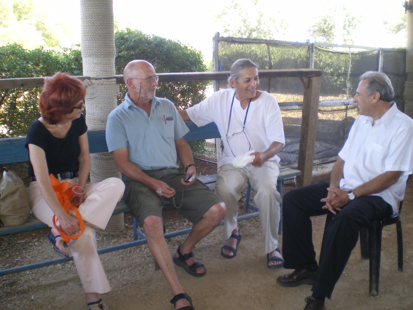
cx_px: 206
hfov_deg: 49.0
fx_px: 453
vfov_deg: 37.7
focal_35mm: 38
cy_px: 155
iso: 80
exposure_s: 1/40
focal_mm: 6.3
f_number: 3.1
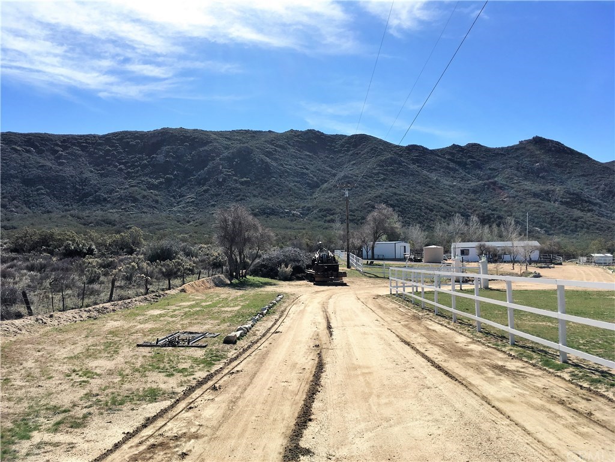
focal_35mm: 29
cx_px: 308
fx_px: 515
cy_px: 231
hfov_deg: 61.7
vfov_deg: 48.2
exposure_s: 1/1876
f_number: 2.2
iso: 25
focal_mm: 4.15
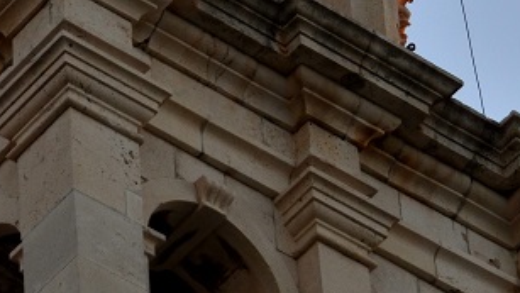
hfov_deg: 6.0
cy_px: 140
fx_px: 4925
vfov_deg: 3.4
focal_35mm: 357
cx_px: 128
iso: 320
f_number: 4.5
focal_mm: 70
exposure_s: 1/500
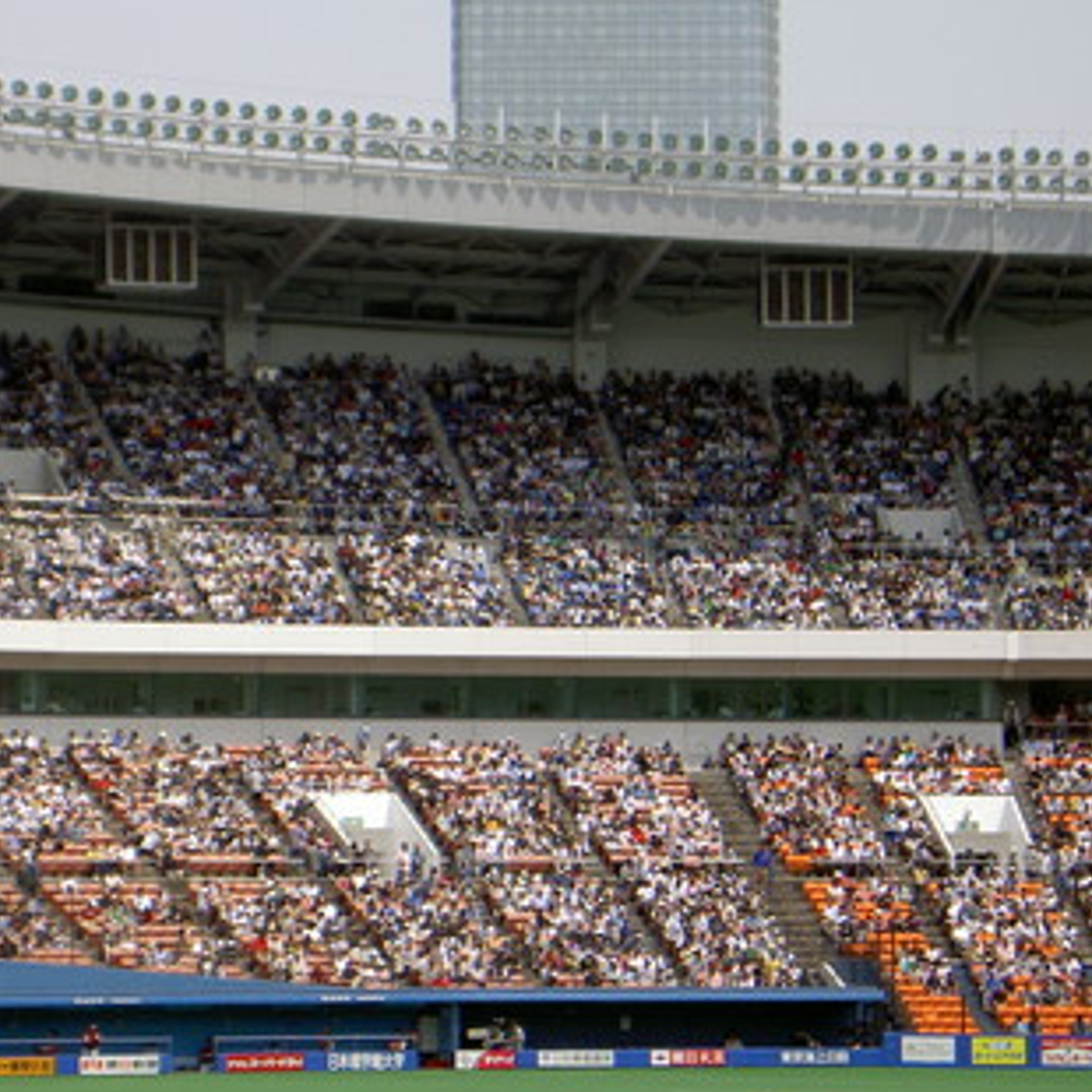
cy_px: 525
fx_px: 4675
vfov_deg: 13.3
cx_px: 356
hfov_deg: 13.3
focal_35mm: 131
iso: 50
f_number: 4.9
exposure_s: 1/320
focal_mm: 16.8
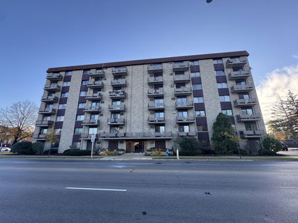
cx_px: 149
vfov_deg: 85.6
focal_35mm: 14
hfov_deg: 102.1
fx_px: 120
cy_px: 112
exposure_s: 1/150
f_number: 2.2
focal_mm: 2.22
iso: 40
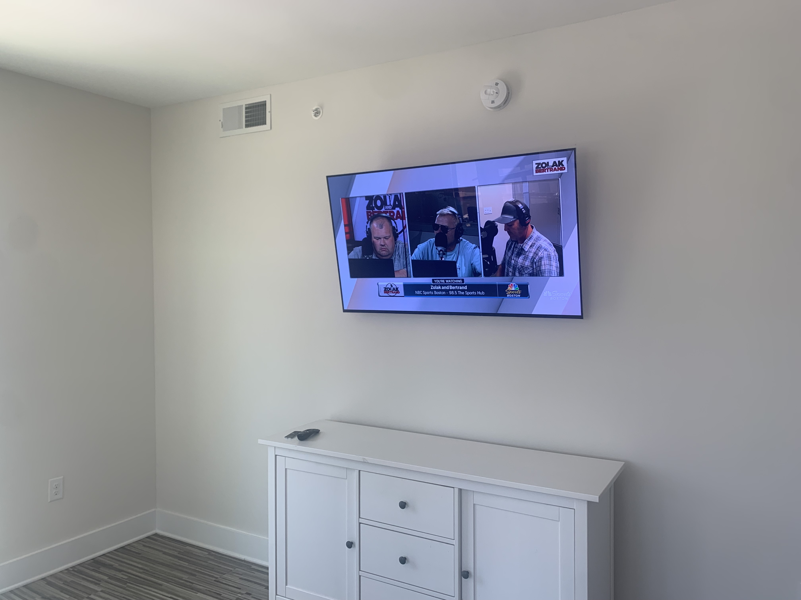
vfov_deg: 53.1
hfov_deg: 67.3
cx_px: 400
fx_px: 602
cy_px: 300
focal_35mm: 26
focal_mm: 4.25
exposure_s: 1/122
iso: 32
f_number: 1.8
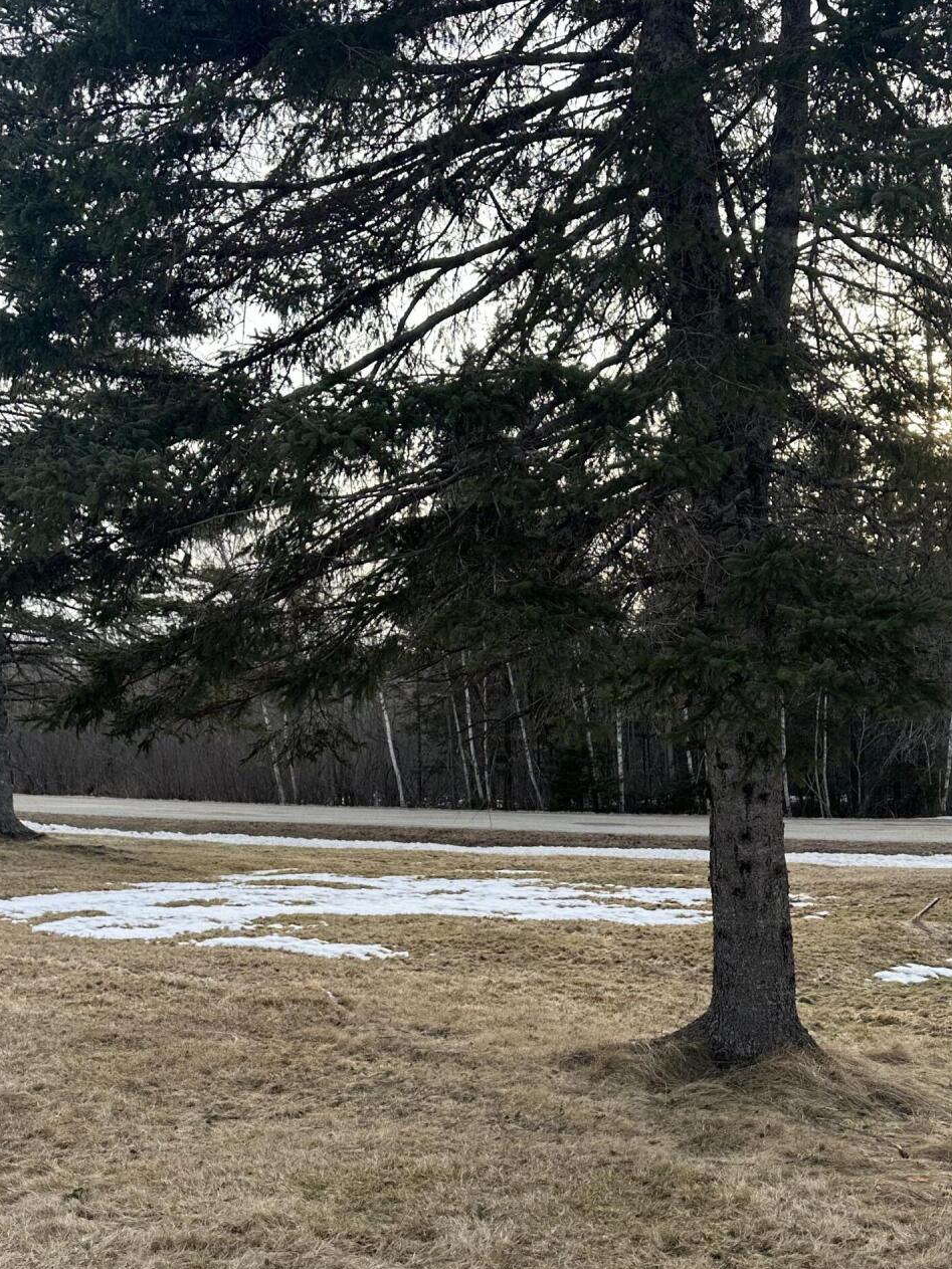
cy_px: 870
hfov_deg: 37.7
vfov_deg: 48.0
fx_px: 1394
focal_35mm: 38
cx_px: 525
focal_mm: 6.86
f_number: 1.78
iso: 80
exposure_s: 1/444
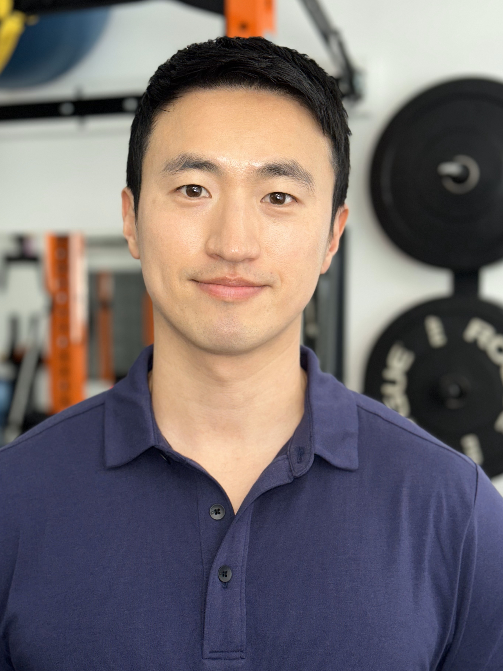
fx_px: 1027
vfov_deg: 36.2
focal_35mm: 53
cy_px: 352
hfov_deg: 27.5
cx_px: 231
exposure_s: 1/44
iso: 80
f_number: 1.78
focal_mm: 6.86
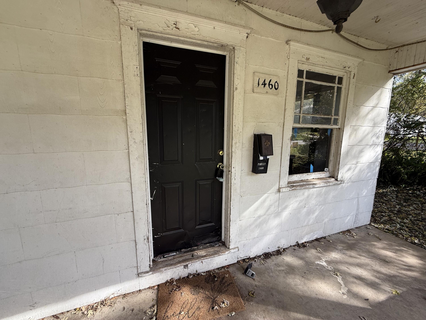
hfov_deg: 102.1
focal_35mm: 14
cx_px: 213
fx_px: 172
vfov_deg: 85.7
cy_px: 160
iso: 50
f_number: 2.2
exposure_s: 1/253
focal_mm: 2.22
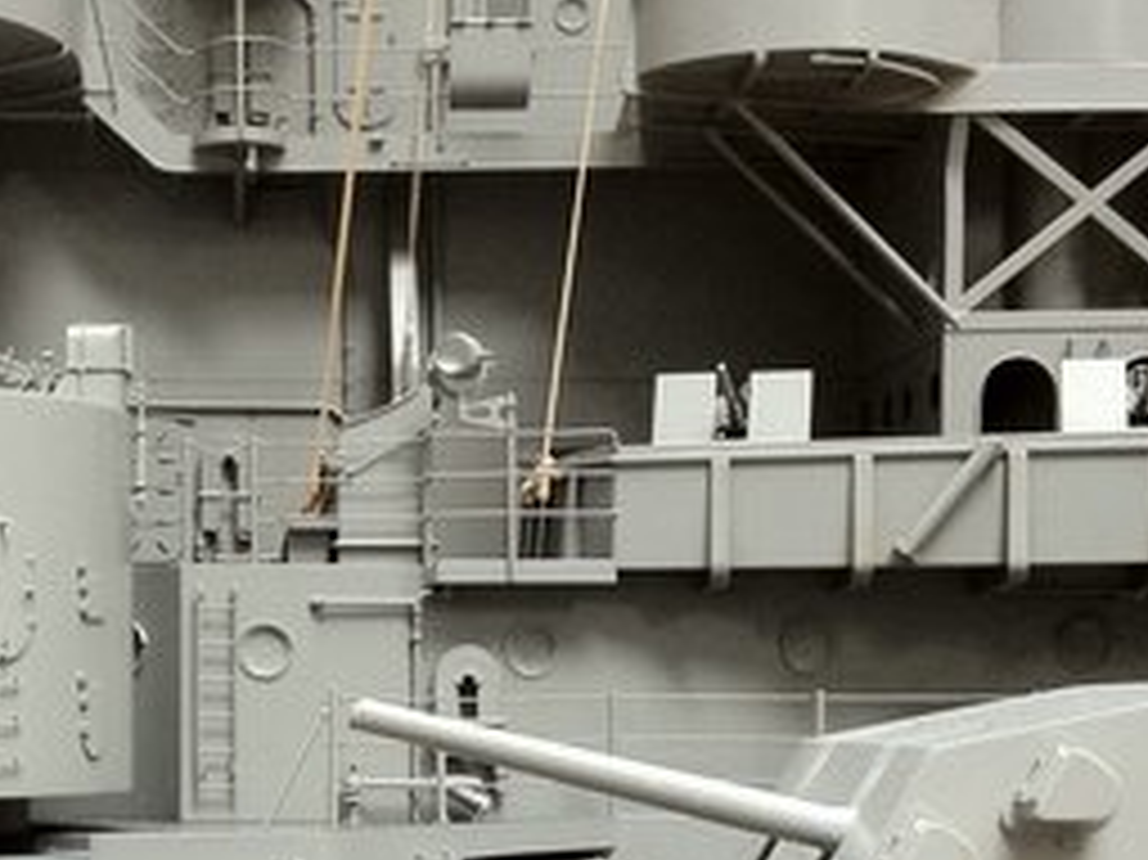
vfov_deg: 16.6
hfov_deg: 22.0
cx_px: 234
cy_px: 707
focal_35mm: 88
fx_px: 2917
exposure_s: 1/20
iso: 125
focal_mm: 4.28
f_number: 2.4
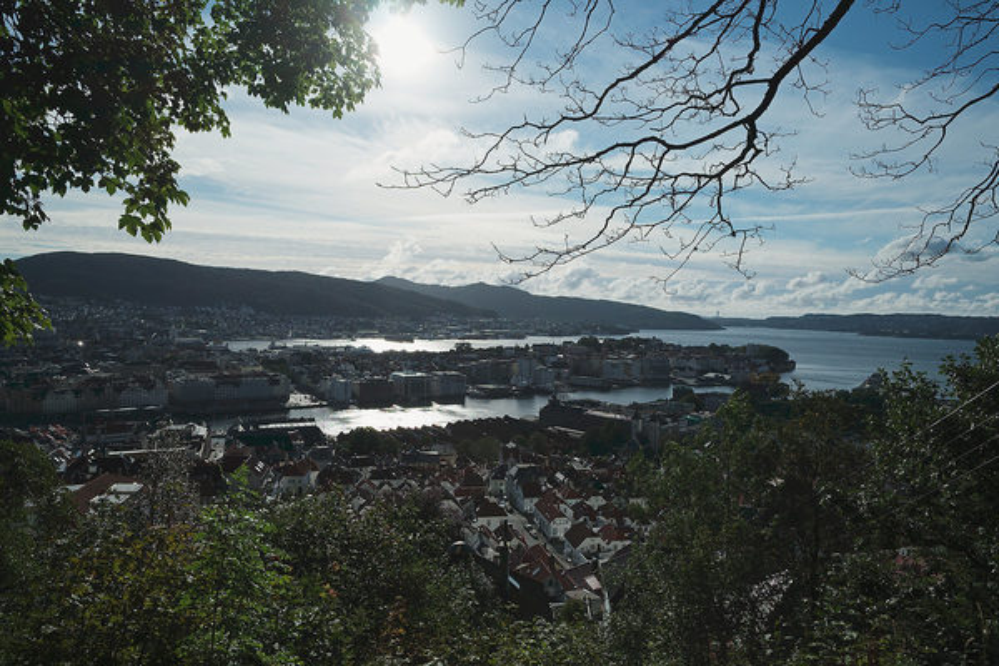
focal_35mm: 21
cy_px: 333
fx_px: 583
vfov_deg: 59.5
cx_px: 500
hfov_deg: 81.2
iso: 200
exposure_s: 1/1000
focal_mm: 14
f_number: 9
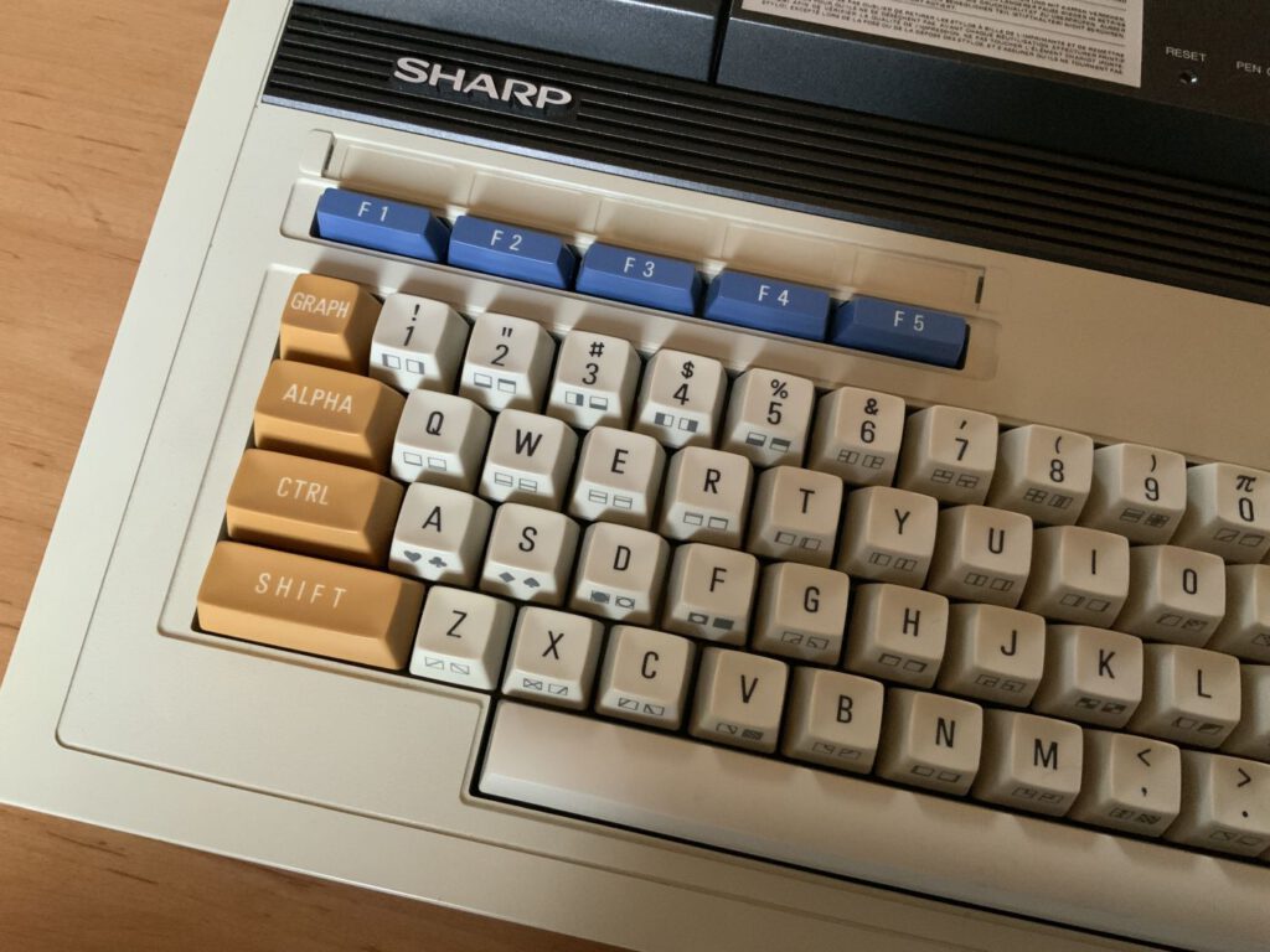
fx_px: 1064
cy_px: 476
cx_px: 635
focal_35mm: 29
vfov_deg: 48.2
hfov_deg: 61.7
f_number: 1.8
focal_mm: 3
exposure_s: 1/30
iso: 320
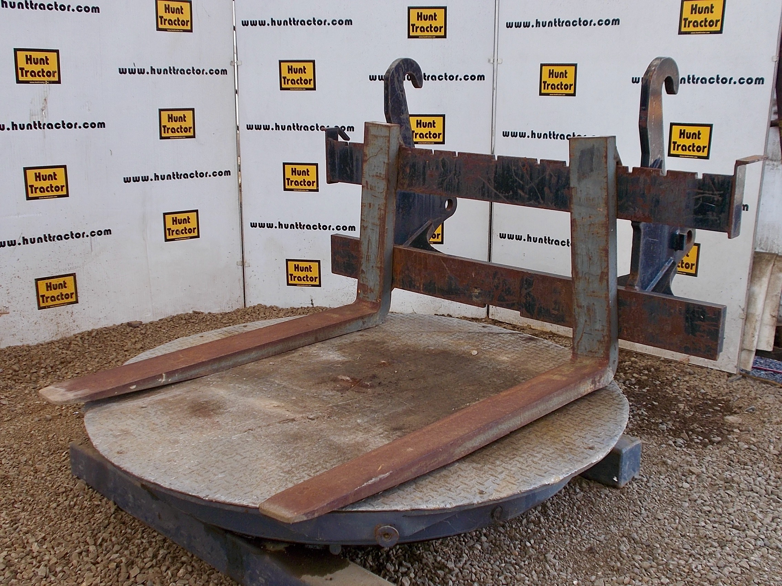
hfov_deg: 47.9
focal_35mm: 39
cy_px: 293
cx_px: 391
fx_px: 881
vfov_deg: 36.8
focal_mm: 6.9
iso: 80
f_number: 3.9
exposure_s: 1/80
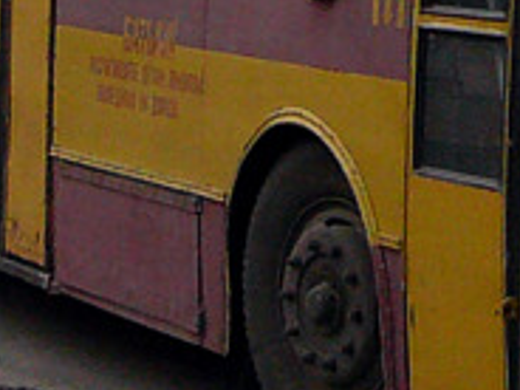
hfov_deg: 10.0
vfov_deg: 7.5
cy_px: -144
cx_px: 577
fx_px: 2929
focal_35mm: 195
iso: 200
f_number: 2.8
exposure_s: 1/400
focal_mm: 5.2
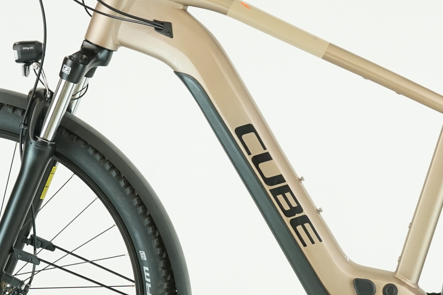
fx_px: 1526
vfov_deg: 11.1
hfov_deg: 16.5
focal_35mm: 124
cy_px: 167
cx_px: 317
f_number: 5.6
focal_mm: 48
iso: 1600
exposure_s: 1/200
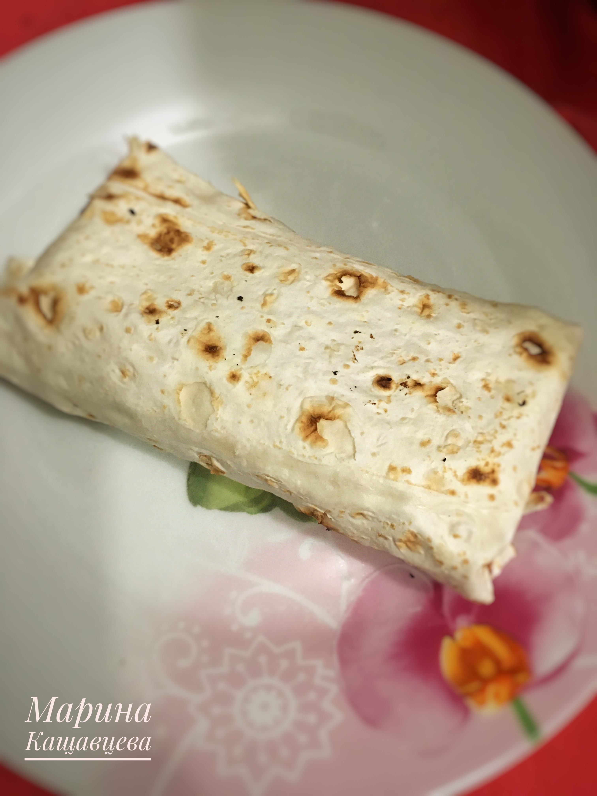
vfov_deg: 61.7
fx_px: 667
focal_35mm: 29
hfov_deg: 48.2
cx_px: 298
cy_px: 398
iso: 200
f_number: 2.2
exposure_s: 1/17
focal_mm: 4.15
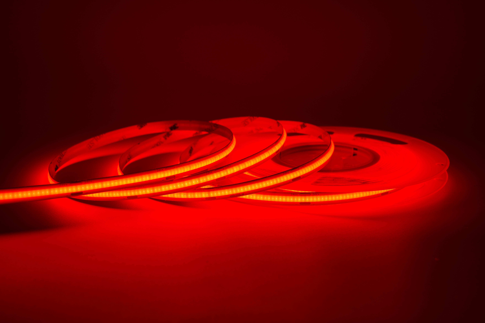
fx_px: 620
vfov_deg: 29.2
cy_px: 162
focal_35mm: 46
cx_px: 242
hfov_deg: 42.7
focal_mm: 46
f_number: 9
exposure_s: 1/125
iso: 50
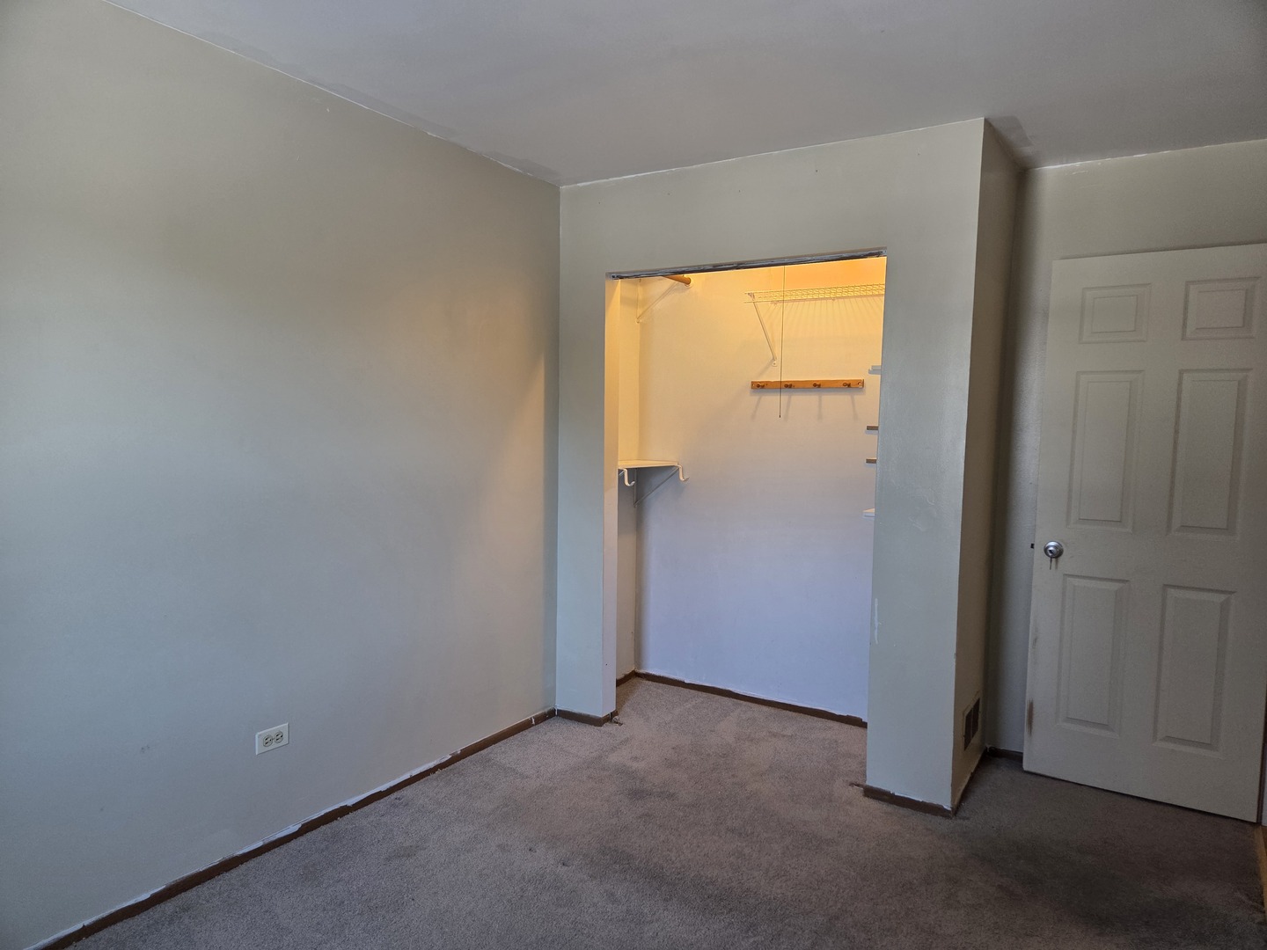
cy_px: 475
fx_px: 842
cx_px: 634
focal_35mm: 23
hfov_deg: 73.9
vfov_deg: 58.9
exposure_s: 1/120
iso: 250
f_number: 1.8
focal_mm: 5.4
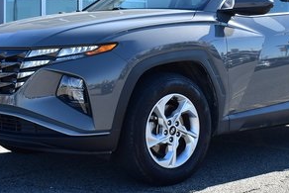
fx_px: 634
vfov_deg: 17.0
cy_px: 10
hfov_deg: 25.5
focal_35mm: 79
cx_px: 191
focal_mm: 24
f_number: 7.1
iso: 100
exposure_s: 1/200
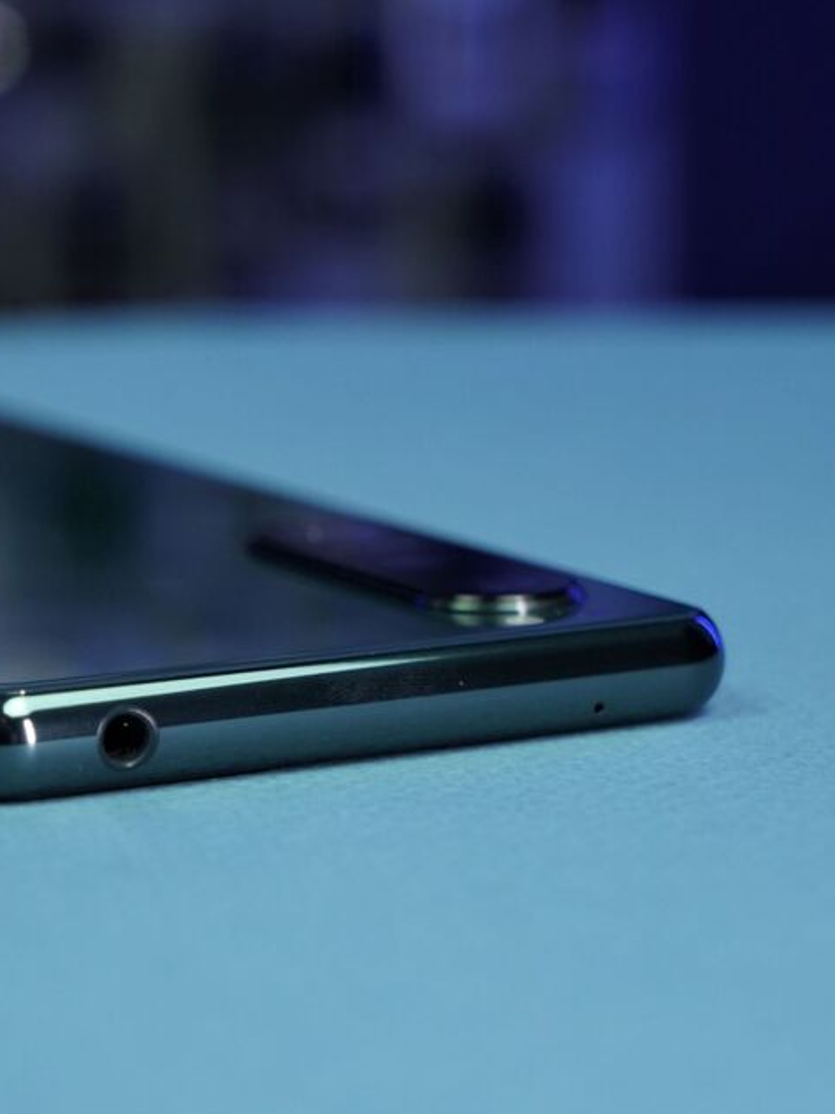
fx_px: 3283
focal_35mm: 102
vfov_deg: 19.3
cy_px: 561
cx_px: 122
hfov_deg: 14.4
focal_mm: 70
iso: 1600
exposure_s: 1/160
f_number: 7.1
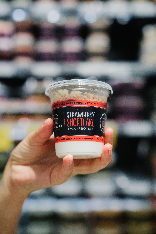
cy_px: 117
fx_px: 455
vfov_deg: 28.8
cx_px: 78
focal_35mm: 70
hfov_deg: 19.5
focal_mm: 70
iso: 2000
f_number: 3.5
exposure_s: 1/400
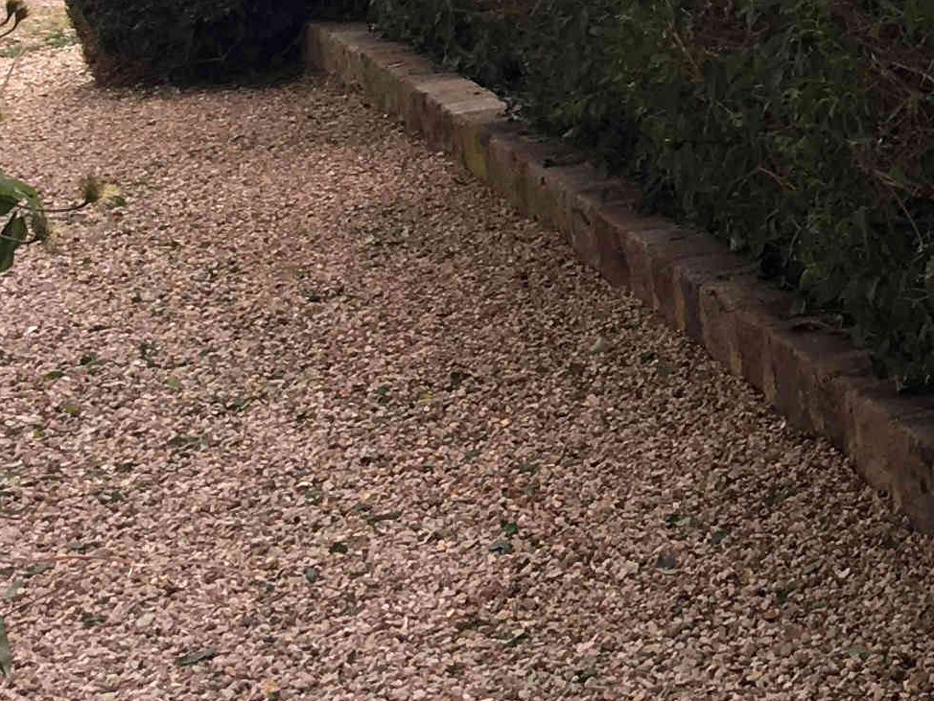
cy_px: -385
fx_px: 3239
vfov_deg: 11.8
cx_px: 1494
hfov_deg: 15.0
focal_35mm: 120
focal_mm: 4.15
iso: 25
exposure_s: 1/346
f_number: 2.2
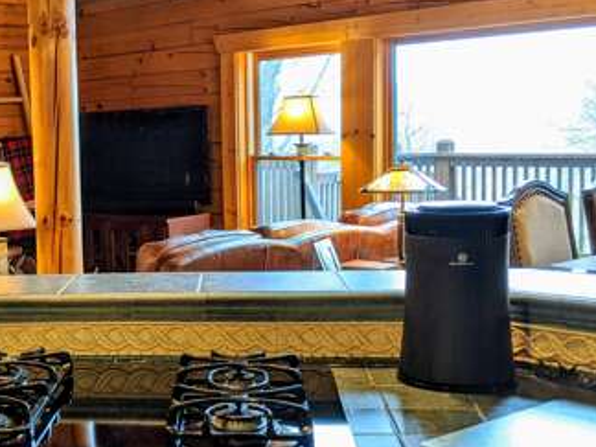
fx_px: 981
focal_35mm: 57
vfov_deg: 25.7
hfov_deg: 32.0
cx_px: 47
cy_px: 230
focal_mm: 4.44
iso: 64
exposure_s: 1/24
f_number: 1.8
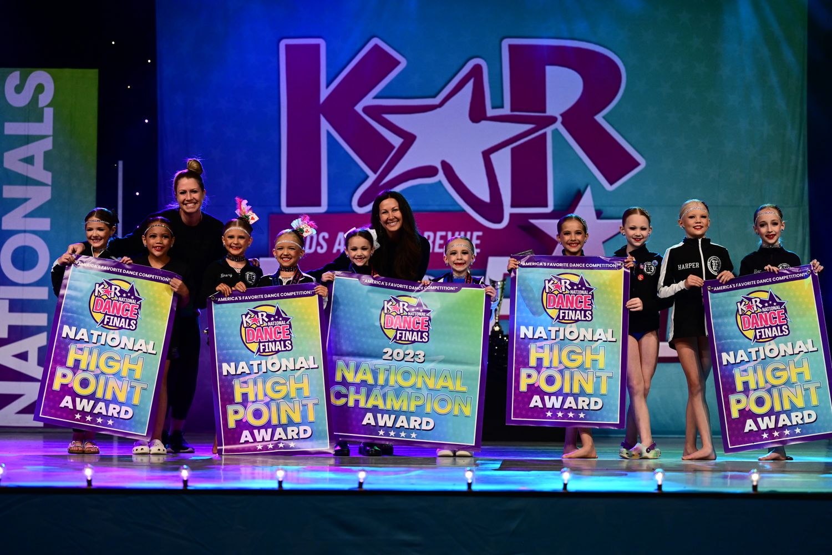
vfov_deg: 17.5
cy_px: 278
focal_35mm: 78
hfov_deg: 26.0
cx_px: 416
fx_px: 1803
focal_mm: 78
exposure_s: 1/800
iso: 2000
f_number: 2.8
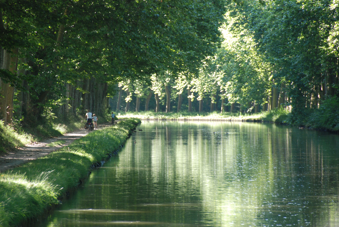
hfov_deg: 6.9
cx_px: 170
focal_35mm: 300
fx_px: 2828
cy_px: 114
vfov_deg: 4.6
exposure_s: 1/100
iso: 400
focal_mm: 200
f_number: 5.6
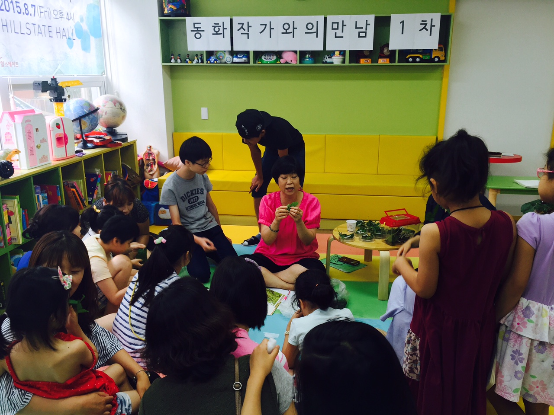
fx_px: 464
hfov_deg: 61.7
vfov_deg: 48.2
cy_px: 208
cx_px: 277
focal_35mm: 29
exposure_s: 1/40
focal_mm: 4.15
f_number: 2.2
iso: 32
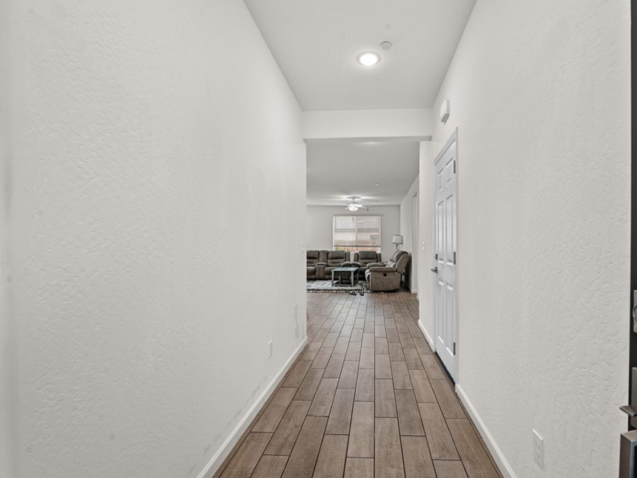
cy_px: 246
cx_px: 359
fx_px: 294
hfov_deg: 94.0
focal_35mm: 16
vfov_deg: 78.1
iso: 250
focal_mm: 14
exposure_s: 1/4
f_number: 9
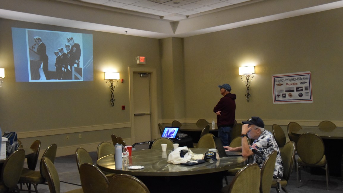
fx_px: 373
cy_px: 89
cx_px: 171
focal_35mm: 41
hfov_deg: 49.4
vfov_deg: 29.0
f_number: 4
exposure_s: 1/60
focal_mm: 26
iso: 4000
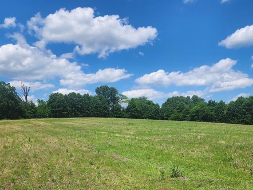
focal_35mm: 31
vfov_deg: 42.1
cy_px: 168
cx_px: 127
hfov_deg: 58.4
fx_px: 226
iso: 12
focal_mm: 6.4
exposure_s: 1/1525
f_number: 1.8
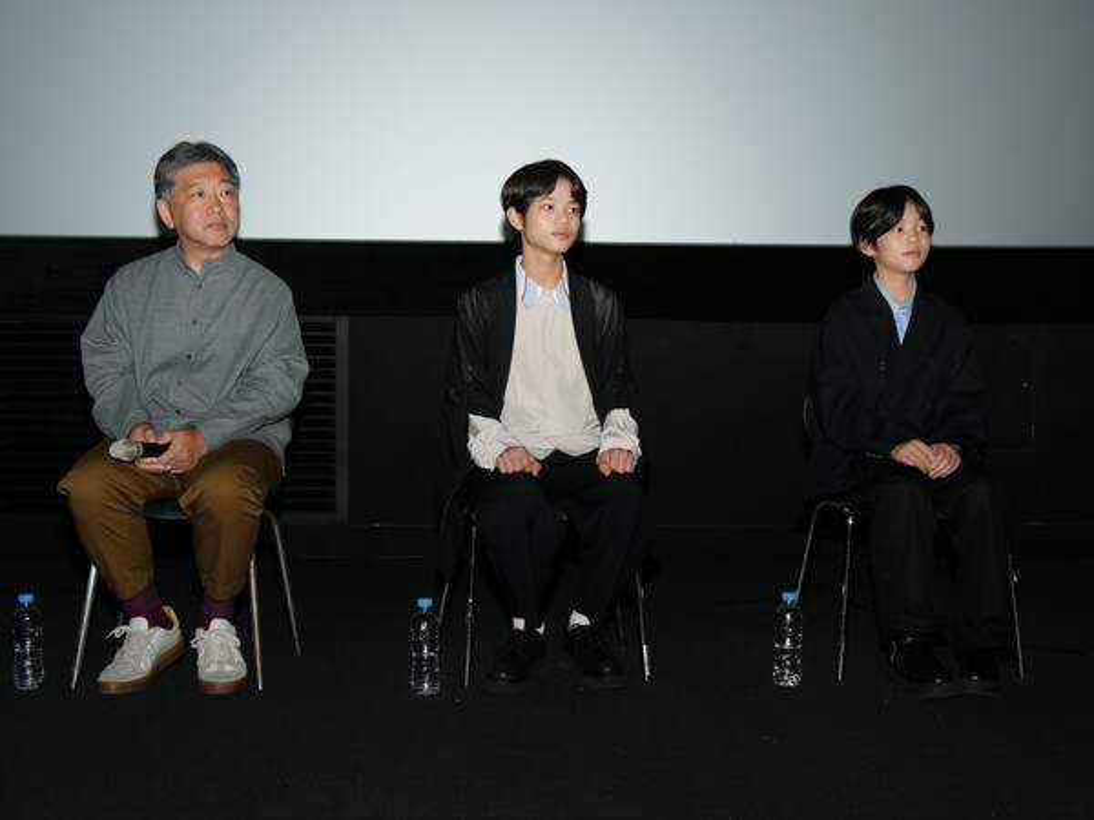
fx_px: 1327
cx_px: 547
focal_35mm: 42
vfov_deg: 34.3
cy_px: 410
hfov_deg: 44.8
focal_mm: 21
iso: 640
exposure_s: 1/125
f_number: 5.6
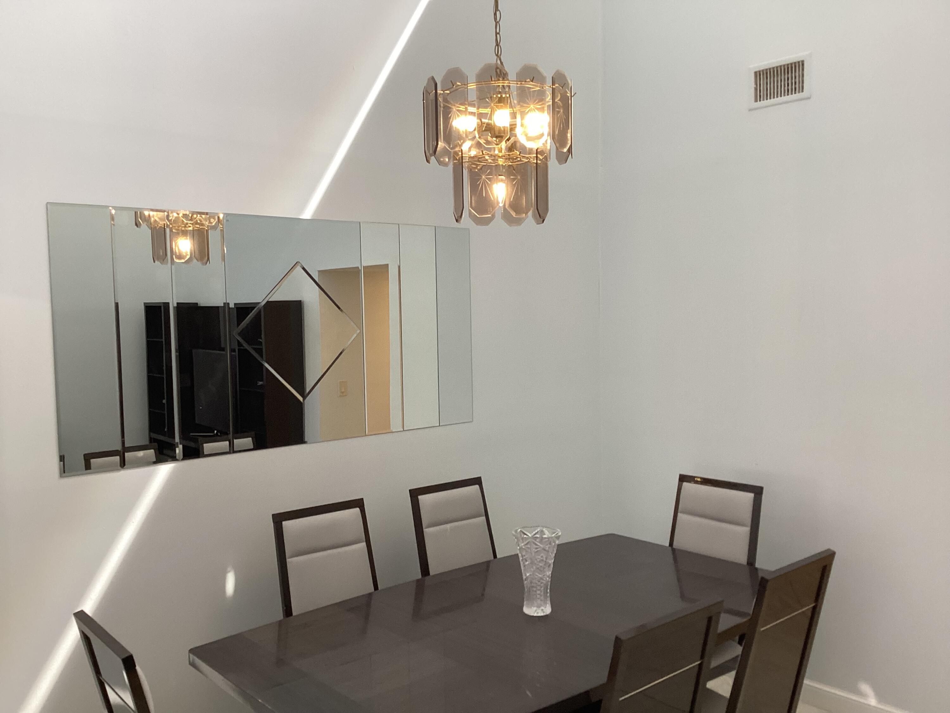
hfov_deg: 58.4
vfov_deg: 45.4
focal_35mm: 31
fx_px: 851
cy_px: 356
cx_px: 475
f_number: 2.4
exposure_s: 1/60
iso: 80
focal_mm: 3.3
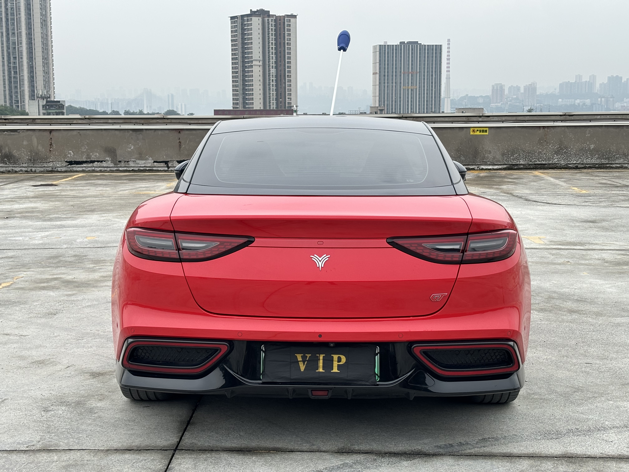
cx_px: 314
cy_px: 236
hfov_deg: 36.8
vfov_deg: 28.0
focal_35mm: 52
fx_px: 945
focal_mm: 5.96
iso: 32
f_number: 1.6
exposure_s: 1/799
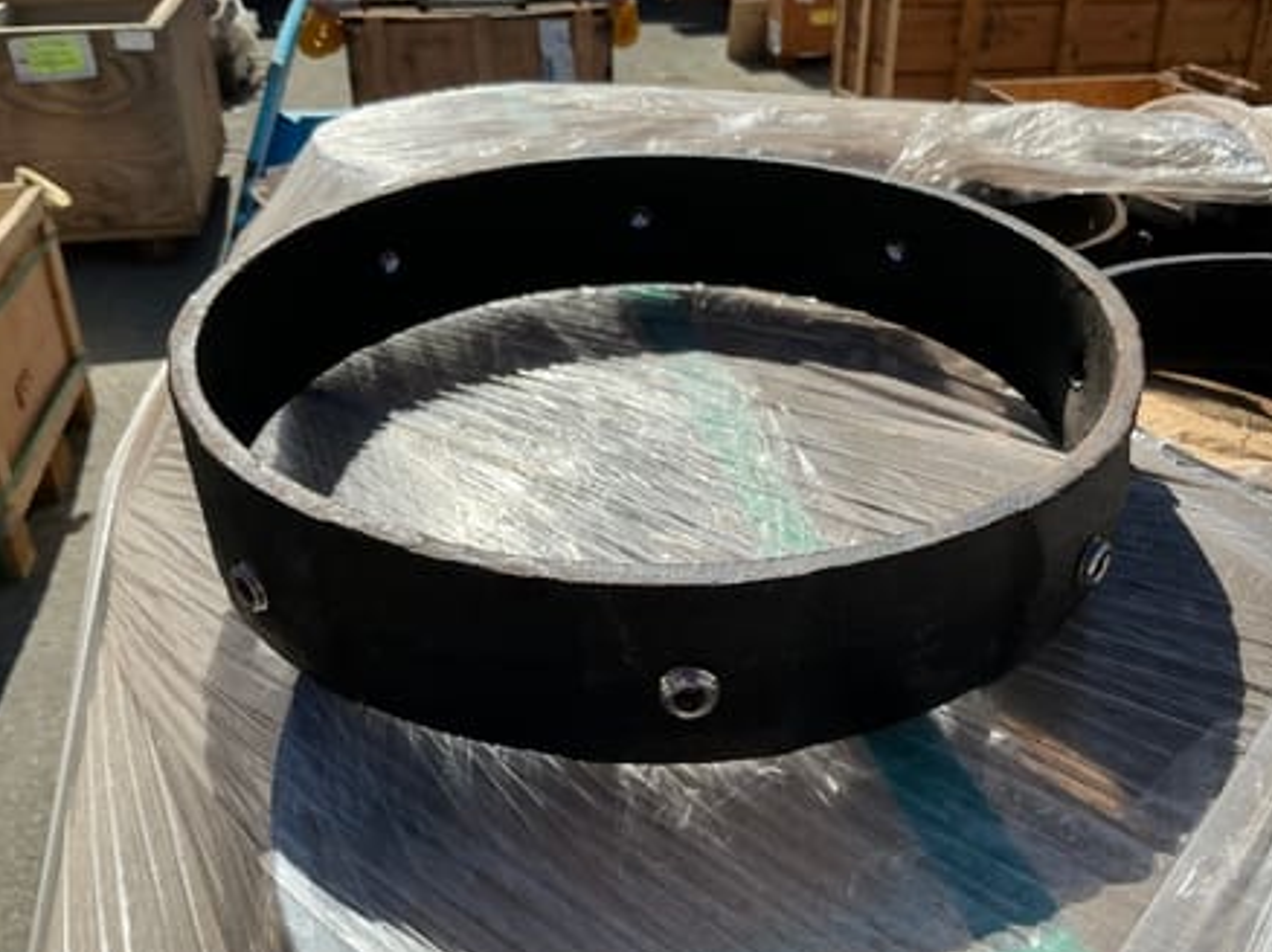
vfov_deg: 44.1
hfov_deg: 56.8
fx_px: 1175
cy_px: 518
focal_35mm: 32
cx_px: 671
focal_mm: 3
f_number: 1.8
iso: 25
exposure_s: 1/2320
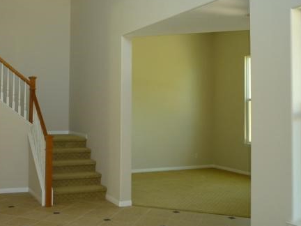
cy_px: 91
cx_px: 102
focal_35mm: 43
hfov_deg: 43.3
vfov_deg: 33.5
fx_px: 374
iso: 200
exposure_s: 1/30
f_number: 3.3
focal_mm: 5.2
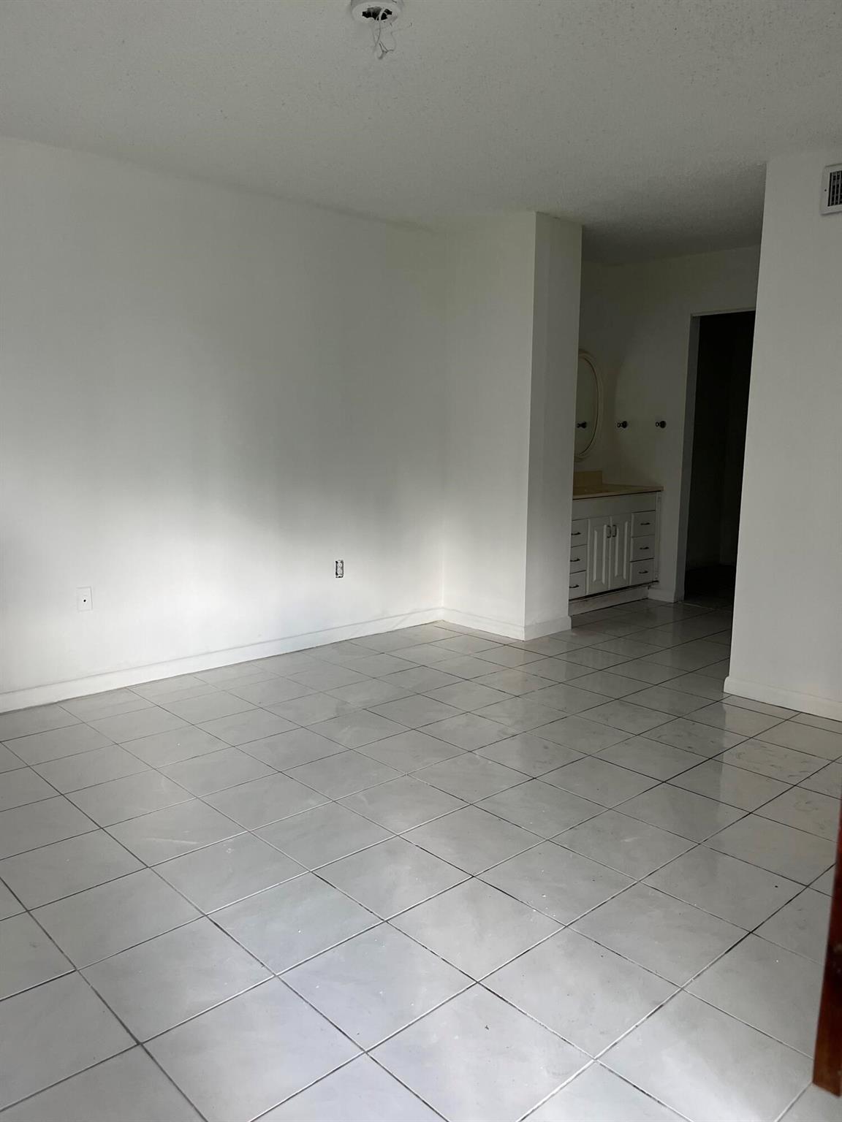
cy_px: 561
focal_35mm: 26
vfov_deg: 67.3
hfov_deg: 53.1
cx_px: 421
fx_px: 843
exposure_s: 1/103
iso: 125
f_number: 1.6
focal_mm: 5.1
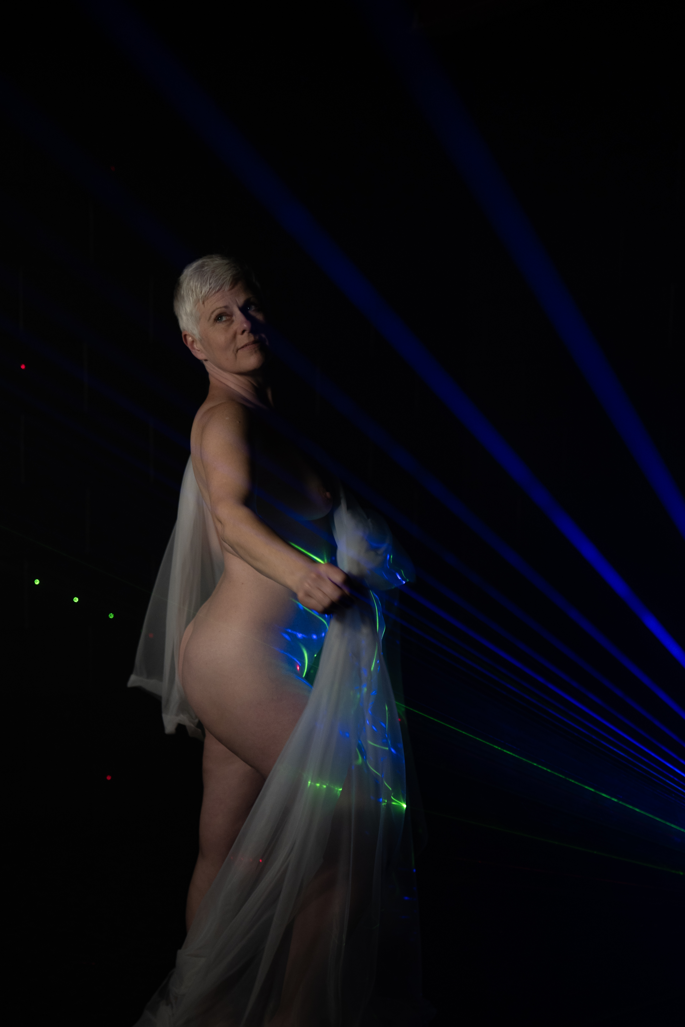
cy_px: 650
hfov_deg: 29.2
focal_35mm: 46
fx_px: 1313
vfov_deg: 42.4
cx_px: 314
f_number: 2
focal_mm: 35
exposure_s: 1/160
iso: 400
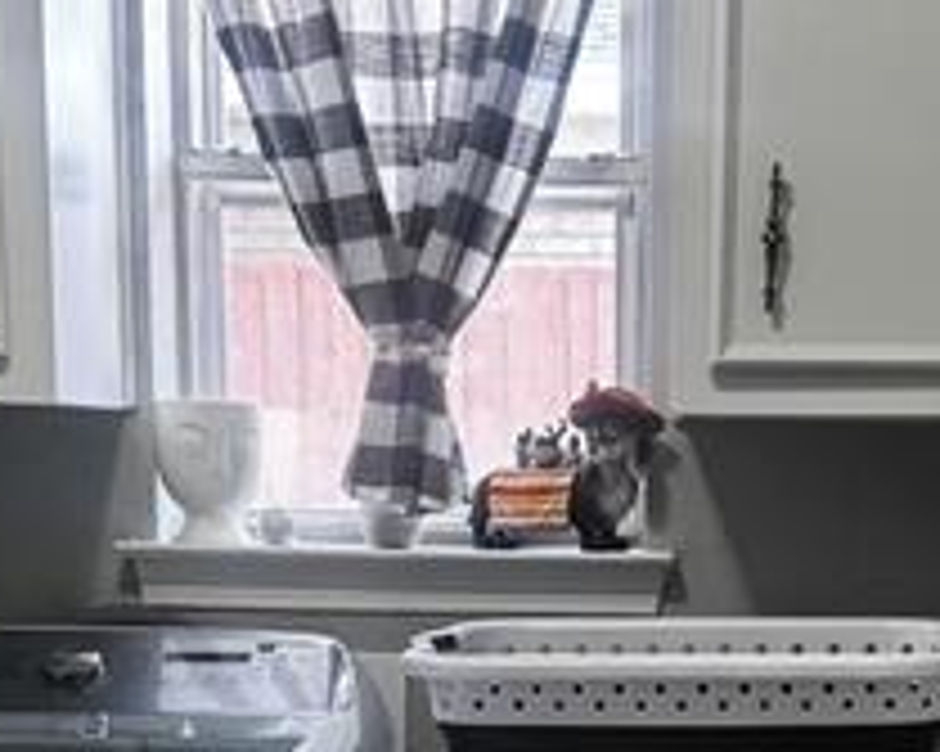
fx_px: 2391
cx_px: 652
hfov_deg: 22.1
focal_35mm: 86
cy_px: 860
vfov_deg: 17.2
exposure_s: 1/60
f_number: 1.78
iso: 125
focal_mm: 6.76
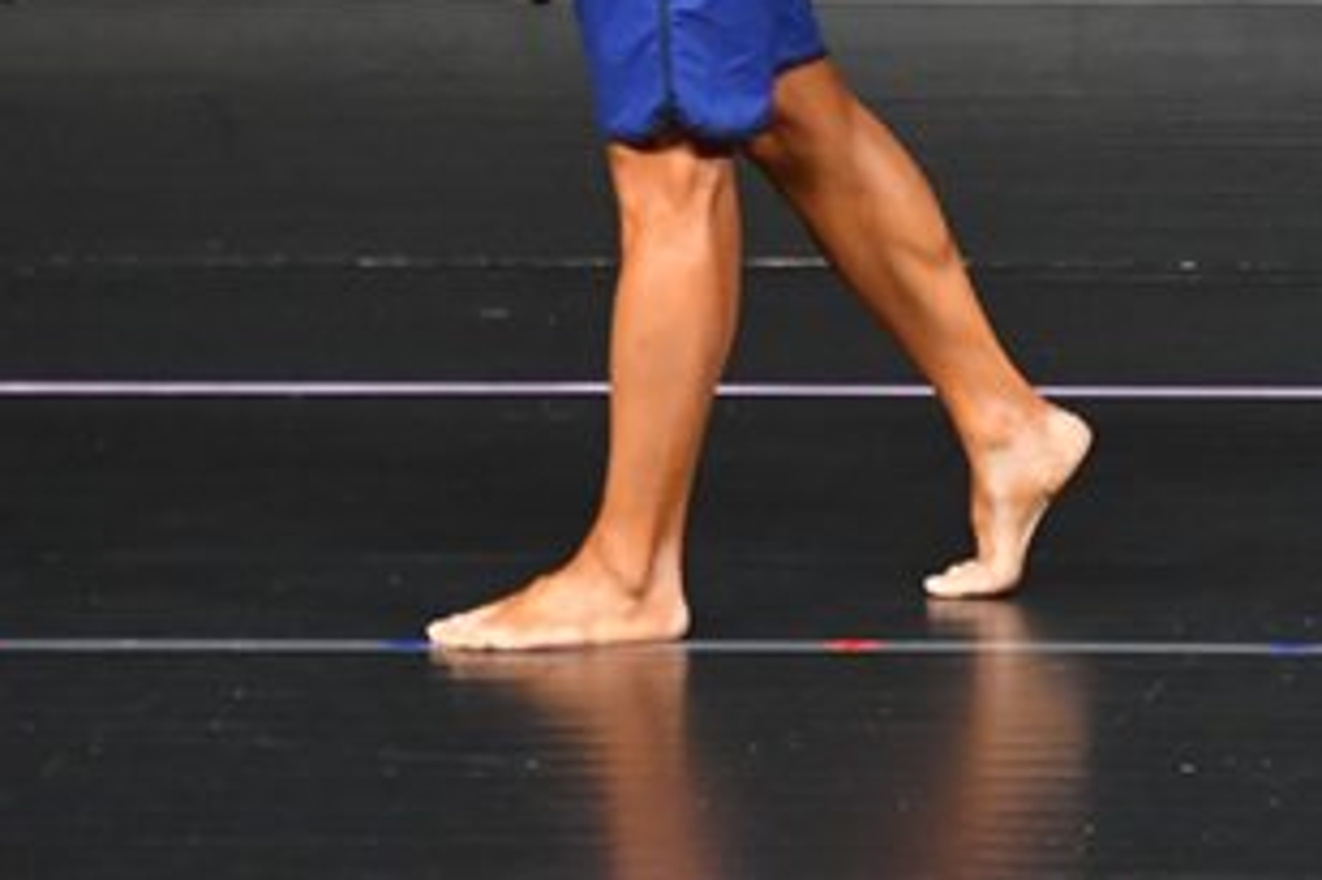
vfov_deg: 1.8
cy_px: -210
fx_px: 27746
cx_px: 1629
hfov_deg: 2.7
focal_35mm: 756
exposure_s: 1/400
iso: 4000
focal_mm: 200
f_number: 5.6
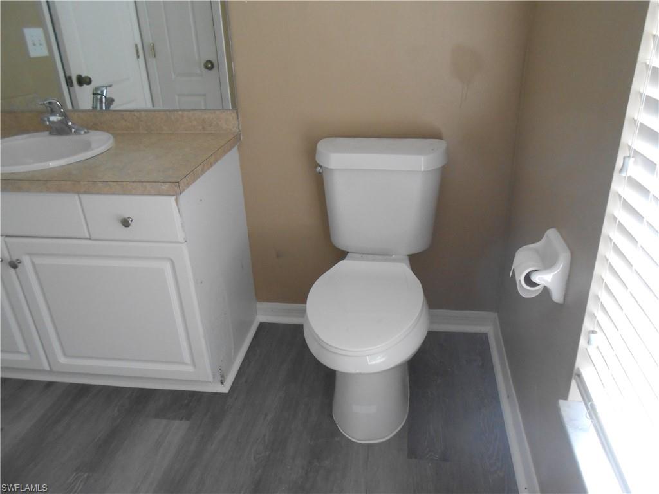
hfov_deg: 67.3
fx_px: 495
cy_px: 247
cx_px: 330
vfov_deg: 53.1
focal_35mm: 26
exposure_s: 1/30
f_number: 3.5
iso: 320
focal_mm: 4.6
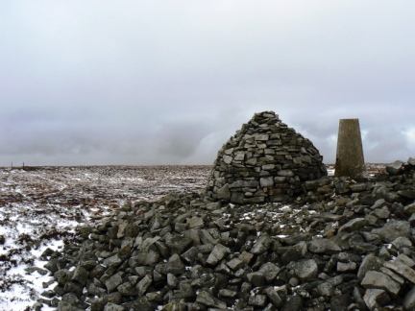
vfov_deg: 39.7
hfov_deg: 51.4
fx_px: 432
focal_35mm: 36
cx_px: 208
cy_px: 156
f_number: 5.6
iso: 80
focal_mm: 6
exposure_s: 1/320
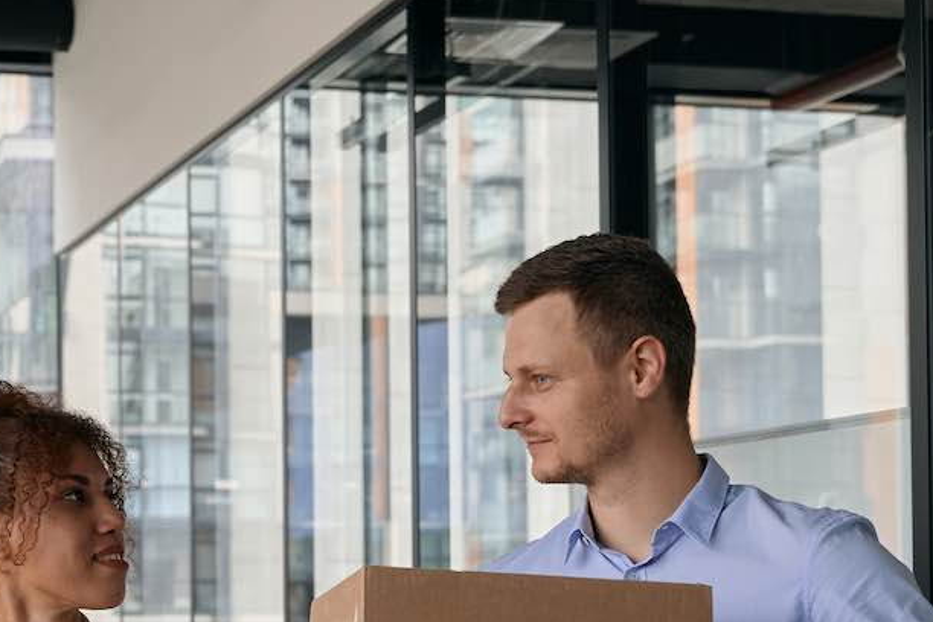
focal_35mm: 92
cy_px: 529
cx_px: 221
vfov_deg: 14.8
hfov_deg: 22.0
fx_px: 2374
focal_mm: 29.2
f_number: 3.2
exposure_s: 1/250
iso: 400
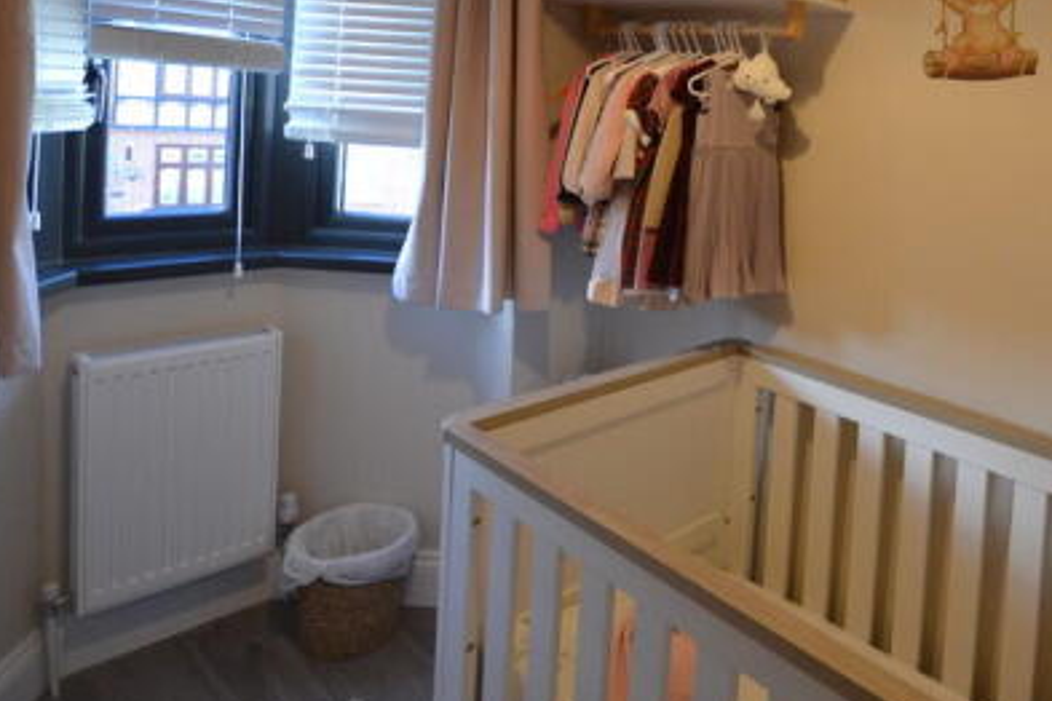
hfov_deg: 66.0
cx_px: 818
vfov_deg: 48.5
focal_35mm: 25
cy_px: 146
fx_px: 730
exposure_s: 1/60
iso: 640
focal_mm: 10
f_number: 4
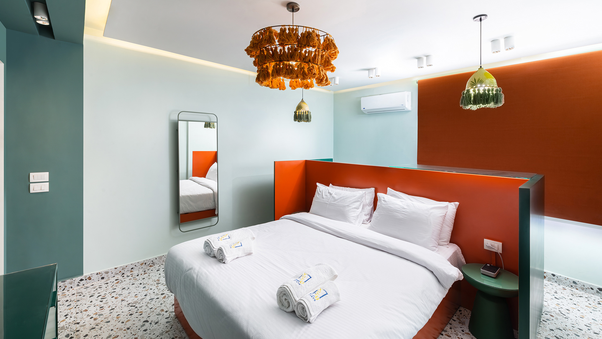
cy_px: 139
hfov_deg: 99.4
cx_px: 305
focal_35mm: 16
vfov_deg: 66.6
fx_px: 255
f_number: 8
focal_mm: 15
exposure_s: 1/50
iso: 50
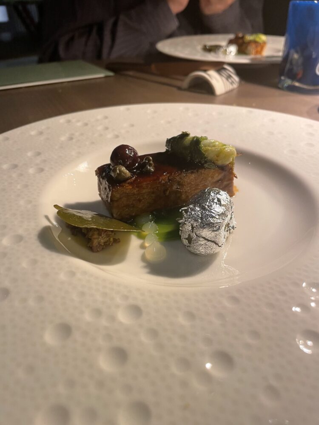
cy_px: 212
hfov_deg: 53.1
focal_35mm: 26
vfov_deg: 67.3
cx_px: 160
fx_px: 319
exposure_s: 1/73
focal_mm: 4.2
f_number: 1.6
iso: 125
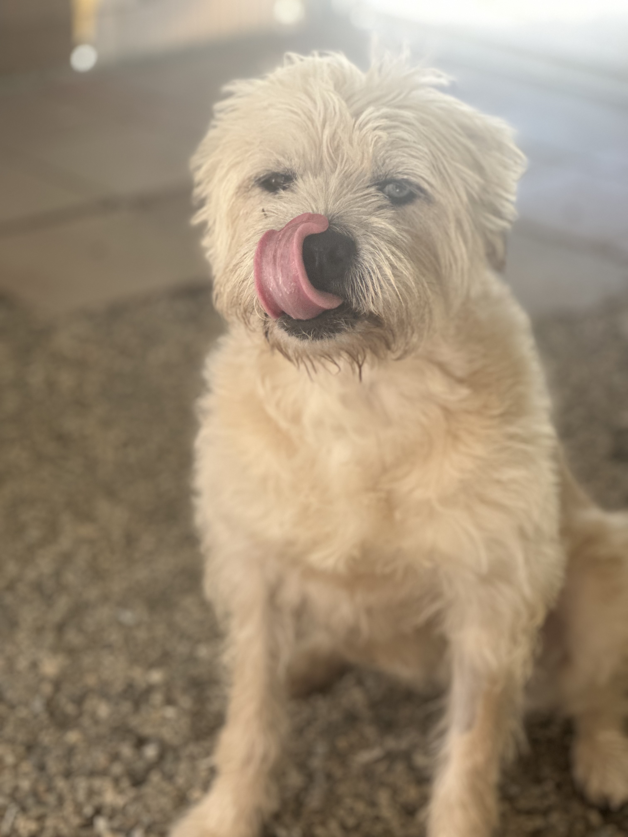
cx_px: 314
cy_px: 418
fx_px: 1863
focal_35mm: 77
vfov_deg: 25.3
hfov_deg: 19.1
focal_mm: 9
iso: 80
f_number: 2.8
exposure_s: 1/121
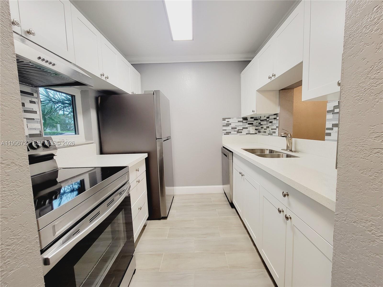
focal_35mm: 13
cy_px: 144
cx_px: 192
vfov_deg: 89.9
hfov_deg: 106.2
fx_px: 144
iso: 160
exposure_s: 1/60
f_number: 2.2
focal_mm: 2.2
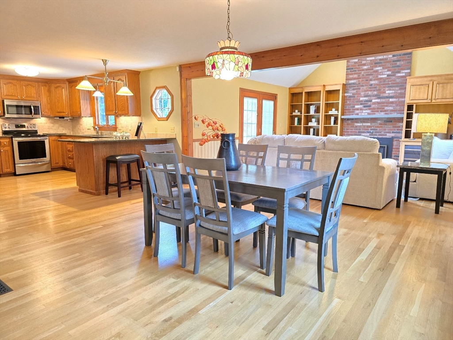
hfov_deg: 73.9
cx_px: 226
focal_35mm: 23
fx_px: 301
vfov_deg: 58.9
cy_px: 170
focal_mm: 6.3
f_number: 1.7
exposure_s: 1/60
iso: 500
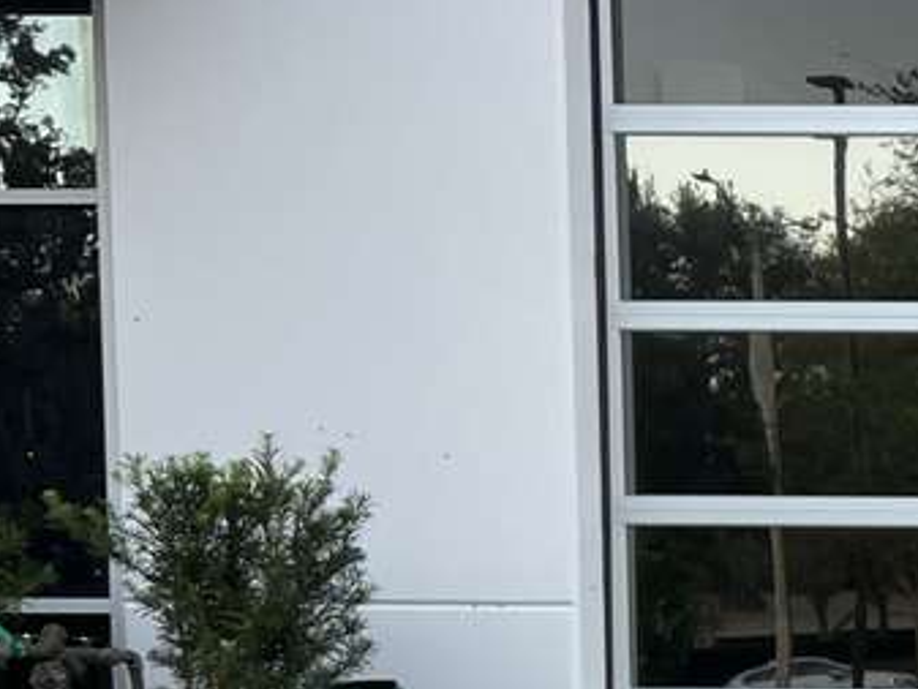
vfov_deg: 12.9
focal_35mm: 111
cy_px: 920
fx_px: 2945
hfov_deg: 14.6
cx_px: 1852
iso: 32
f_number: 1.5
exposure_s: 1/127
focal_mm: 5.7
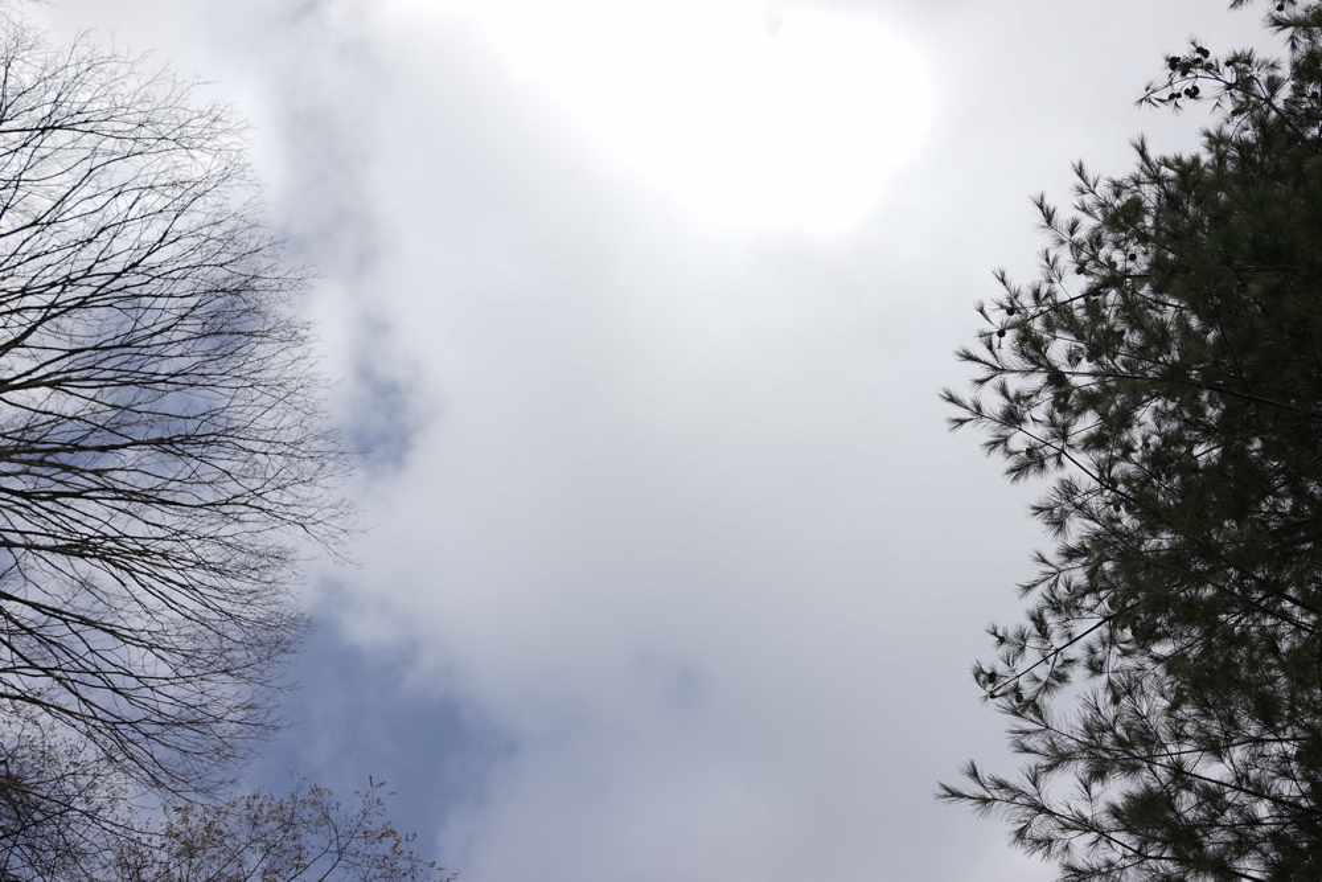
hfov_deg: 54.4
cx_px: 661
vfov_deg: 37.9
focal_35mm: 35
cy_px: 441
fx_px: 1285
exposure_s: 1/2000
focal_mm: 35
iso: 50
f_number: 2
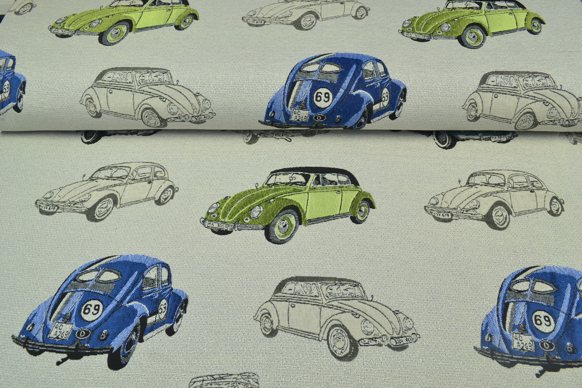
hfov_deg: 61.9
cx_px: 291
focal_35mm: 30
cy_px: 194
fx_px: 485
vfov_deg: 43.6
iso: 100
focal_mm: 20
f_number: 9
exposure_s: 1/13
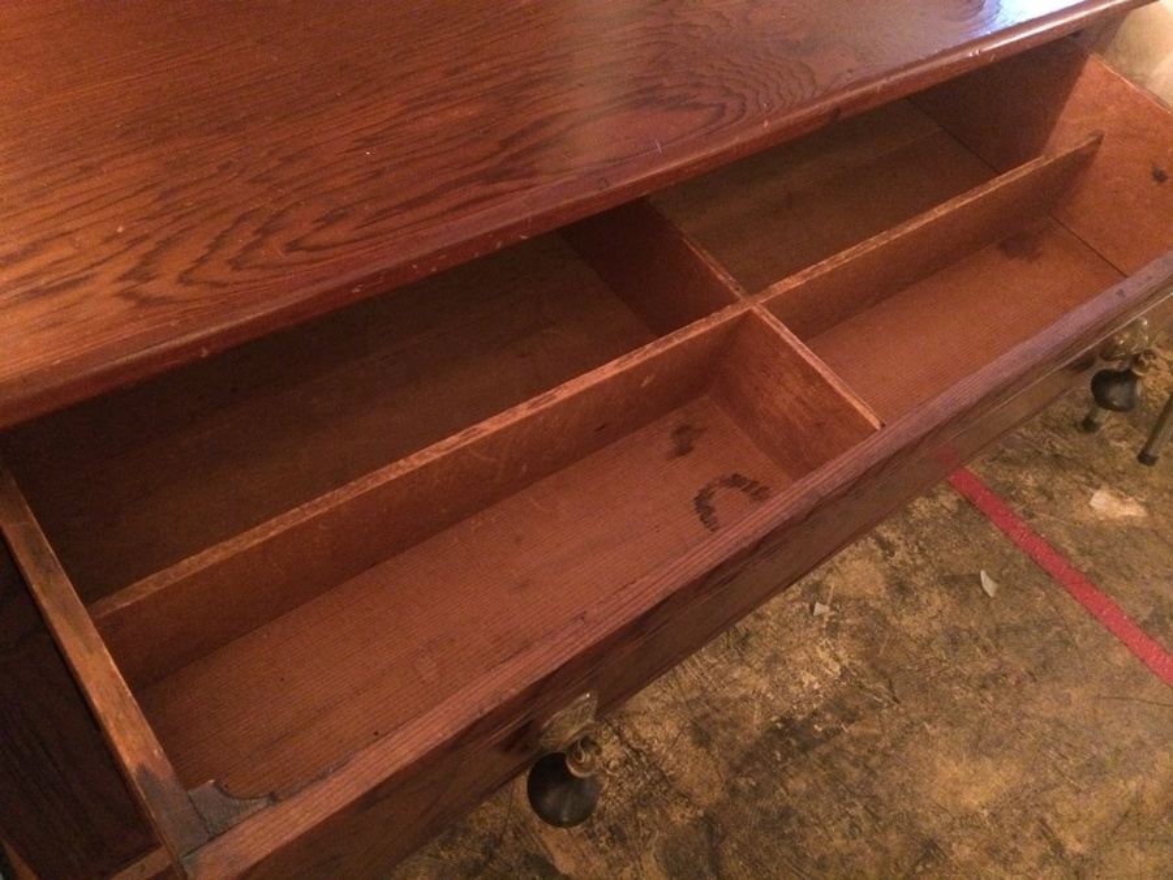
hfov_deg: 60.0
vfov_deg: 46.8
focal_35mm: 30
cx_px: 586
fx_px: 1017
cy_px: 440
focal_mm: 4.12
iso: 800
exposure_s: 1/15
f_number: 2.2
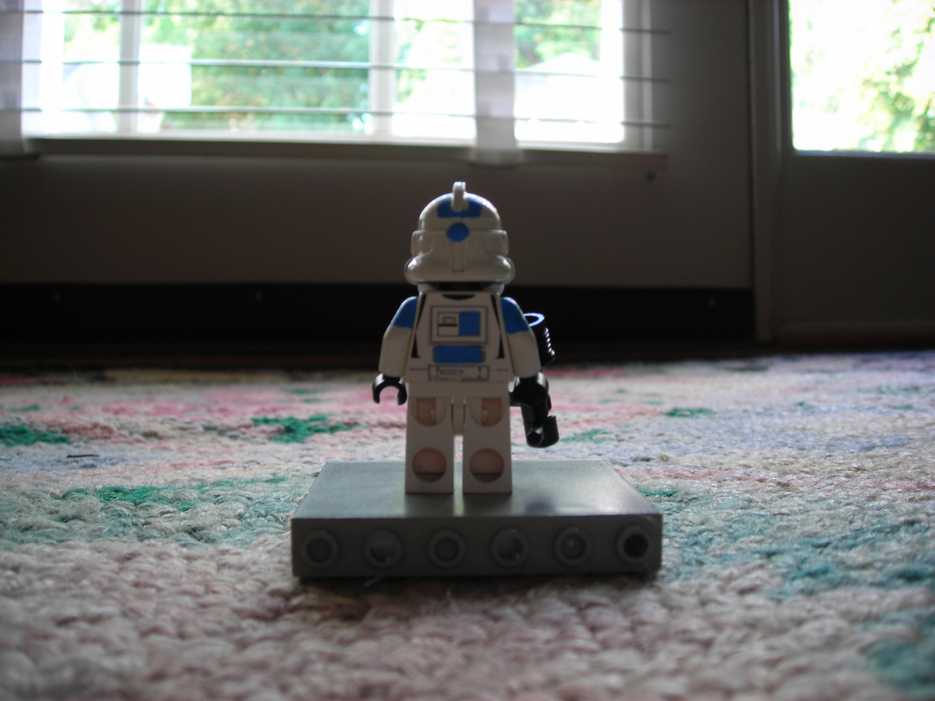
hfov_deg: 49.0
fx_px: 1026
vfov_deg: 37.7
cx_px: 468
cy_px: 350
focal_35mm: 38
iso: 50
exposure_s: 1/9.5
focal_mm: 6.3
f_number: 3.2
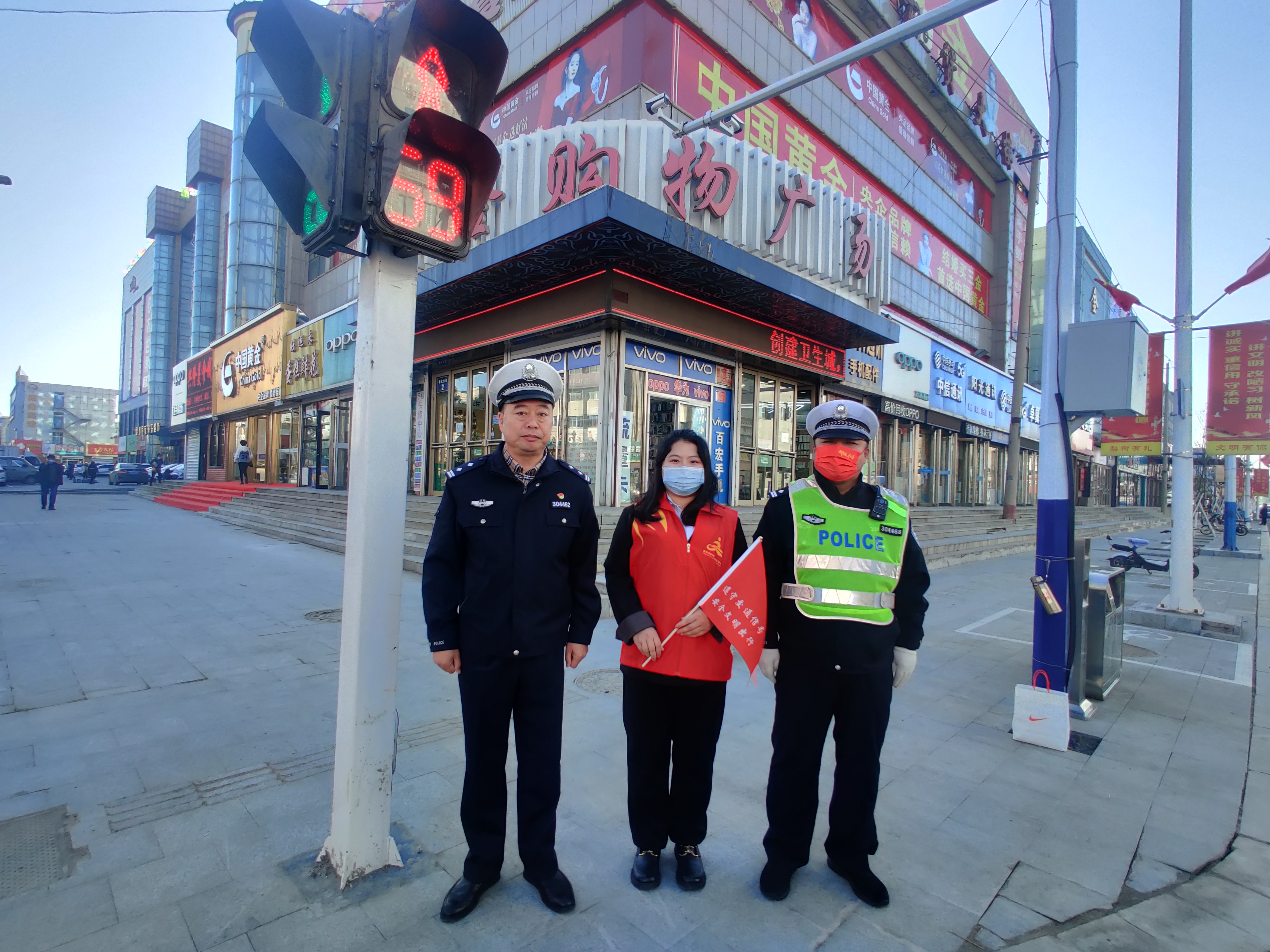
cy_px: 476
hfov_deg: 106.2
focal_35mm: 13
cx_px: 635
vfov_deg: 89.9
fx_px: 477
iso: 100
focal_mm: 2.25
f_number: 2.2
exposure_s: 1/131
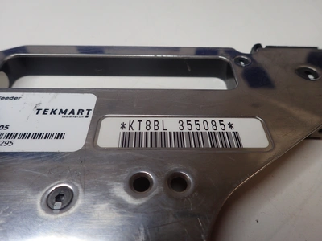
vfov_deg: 54.9
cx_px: 161
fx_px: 233
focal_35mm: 25
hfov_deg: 69.4
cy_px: 120
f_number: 2.8
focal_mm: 4.5
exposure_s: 1/160
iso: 100
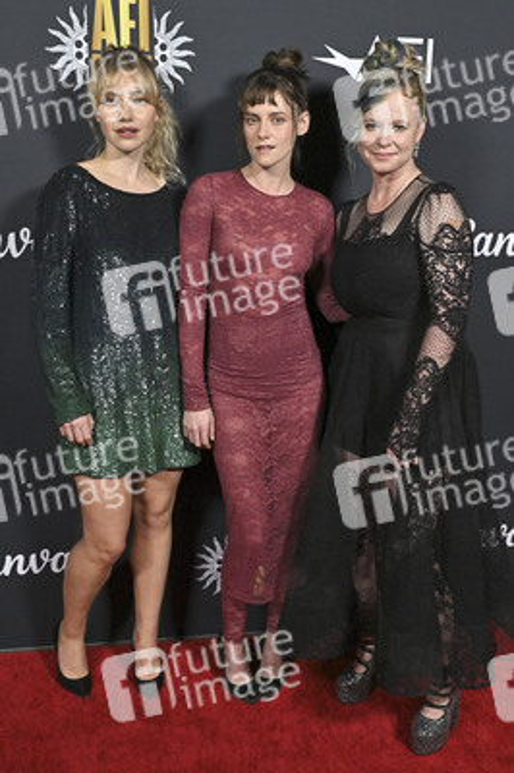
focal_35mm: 37
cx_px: 257
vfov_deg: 51.9
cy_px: 386
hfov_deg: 35.9
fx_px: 794
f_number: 6.3
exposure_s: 1/320
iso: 2500
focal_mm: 37
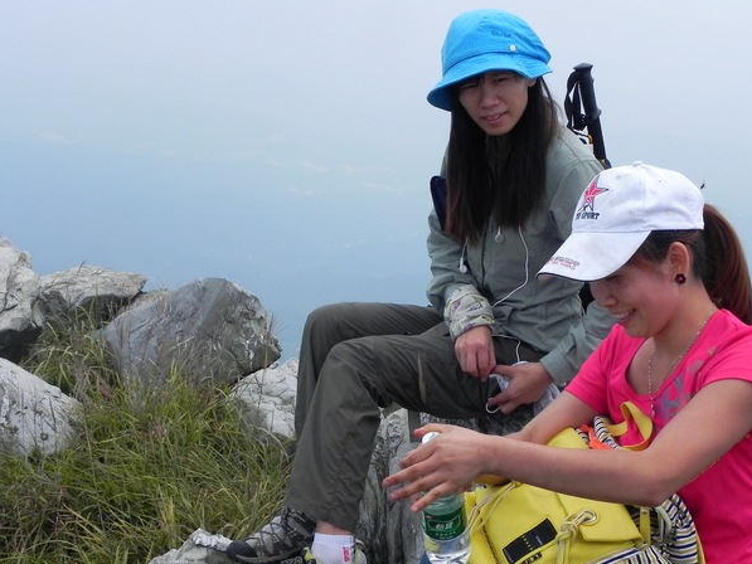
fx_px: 1325
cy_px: 298
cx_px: 433
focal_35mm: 61
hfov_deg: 31.6
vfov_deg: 24.0
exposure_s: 1/449
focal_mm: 9.2
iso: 160
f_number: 8
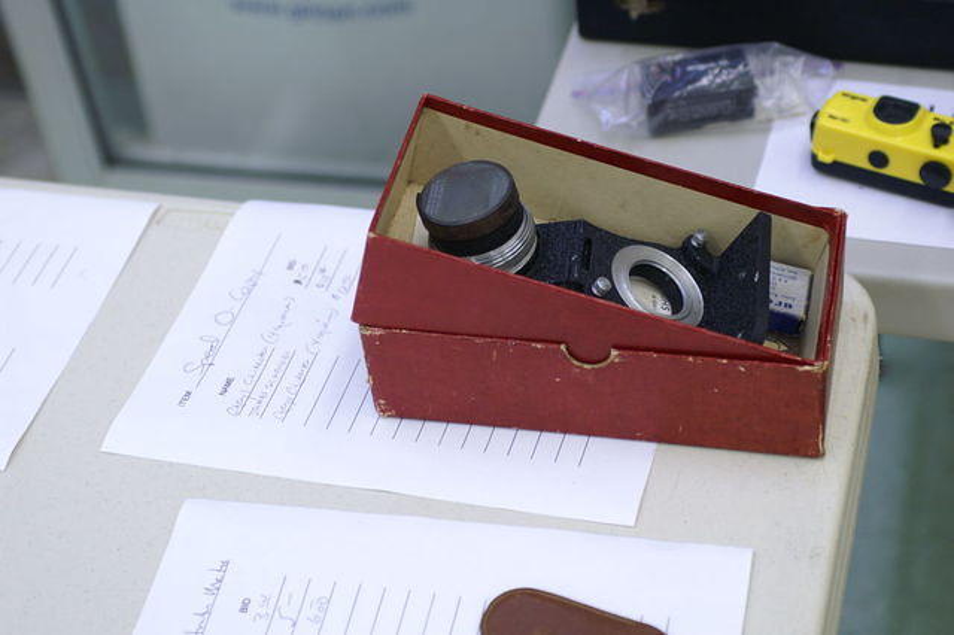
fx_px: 1986
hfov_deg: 27.0
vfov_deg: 18.2
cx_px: 477
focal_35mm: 75
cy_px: 318
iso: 400
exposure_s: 1/125
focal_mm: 50
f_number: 3.2
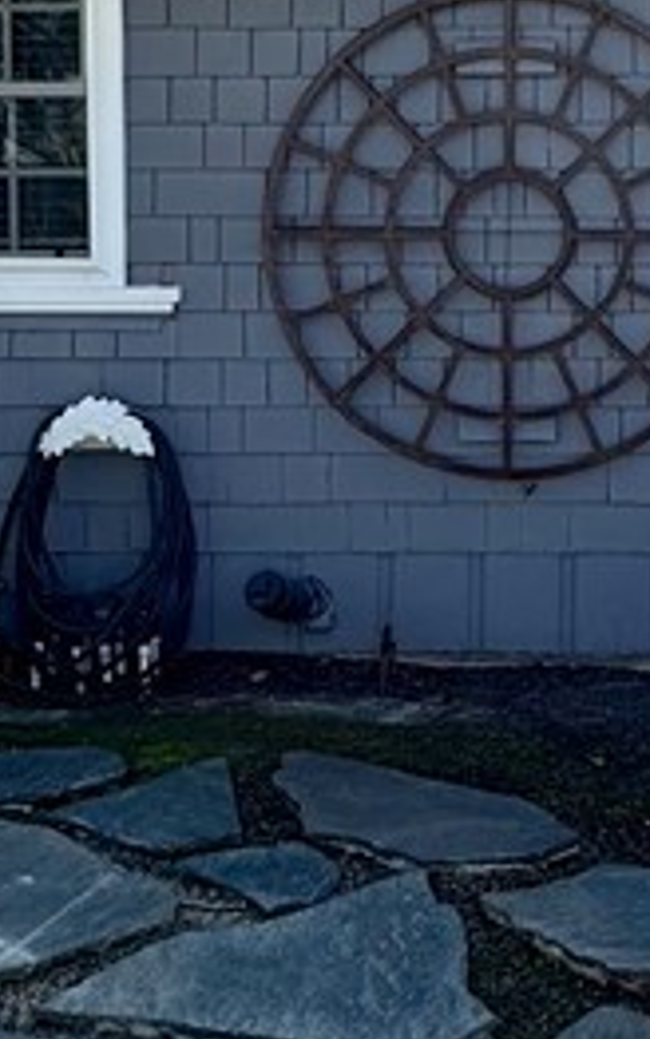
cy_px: 262
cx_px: 543
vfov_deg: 34.4
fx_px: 1642
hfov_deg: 22.0
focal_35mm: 58
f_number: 2.2
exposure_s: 1/541
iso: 50
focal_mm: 2.22
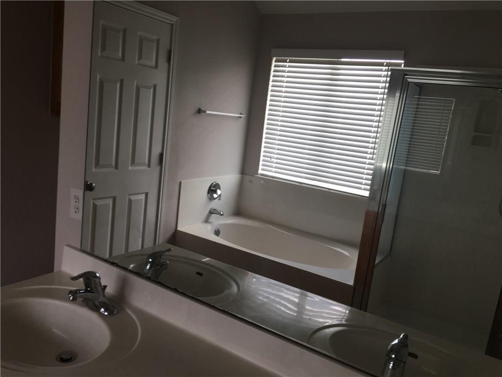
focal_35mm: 29
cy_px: 188
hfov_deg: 61.7
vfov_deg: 48.2
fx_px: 421
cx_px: 251
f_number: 2.2
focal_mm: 4.15
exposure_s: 1/40
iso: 32
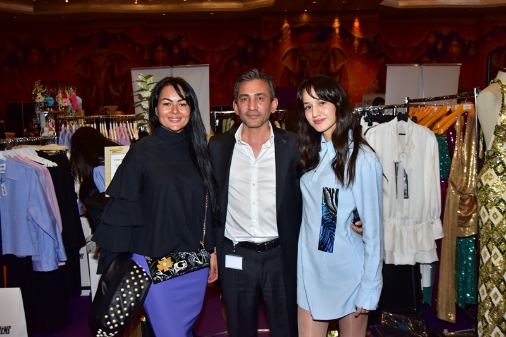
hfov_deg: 58.7
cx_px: 253
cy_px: 168
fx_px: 450
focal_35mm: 32
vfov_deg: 41.1
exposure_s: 1/160
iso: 1000
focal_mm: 32
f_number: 4.5
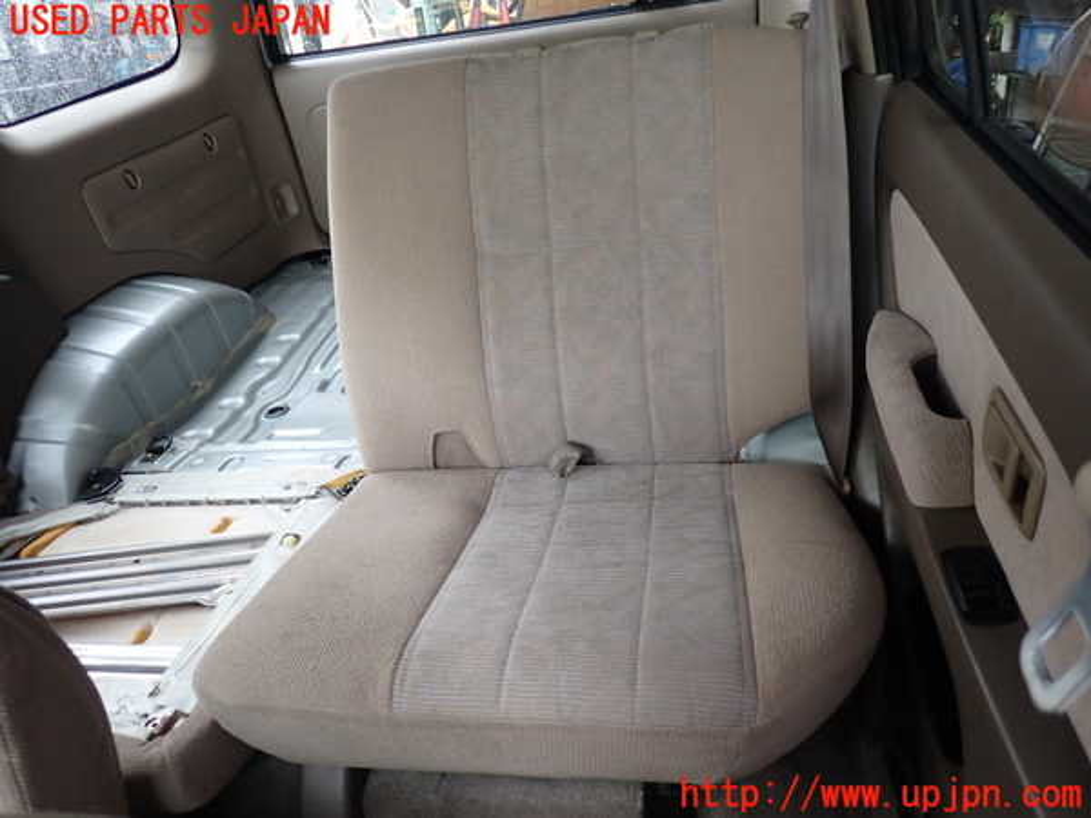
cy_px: 409
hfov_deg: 69.4
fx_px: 788
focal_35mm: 25
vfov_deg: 54.9
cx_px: 546
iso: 200
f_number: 2
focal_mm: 4.5
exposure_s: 1/50
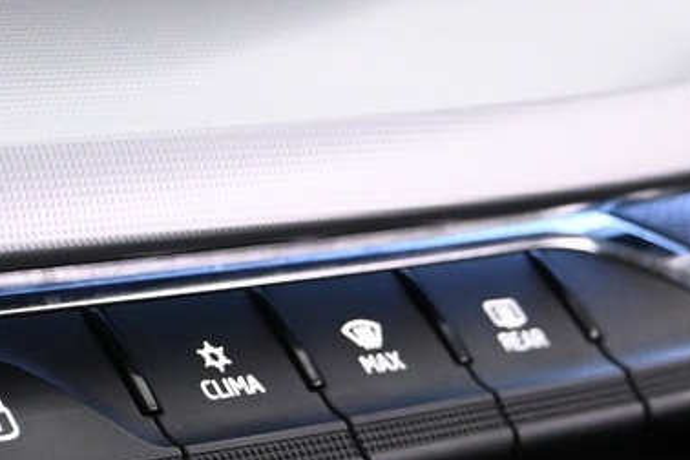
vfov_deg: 11.1
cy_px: 473
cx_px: -336
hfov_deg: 15.5
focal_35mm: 122
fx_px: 2341
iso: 2500
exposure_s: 1/30
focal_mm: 19
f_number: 3.8
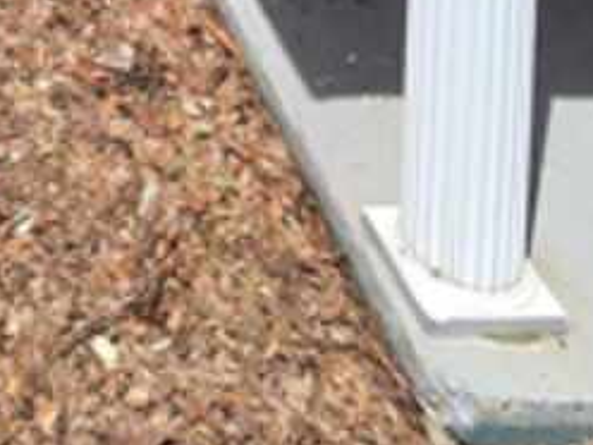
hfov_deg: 25.1
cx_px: -177
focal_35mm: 67
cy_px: -679
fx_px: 1148
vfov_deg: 13.8
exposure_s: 1/2000
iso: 80
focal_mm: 2.2
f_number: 2.2
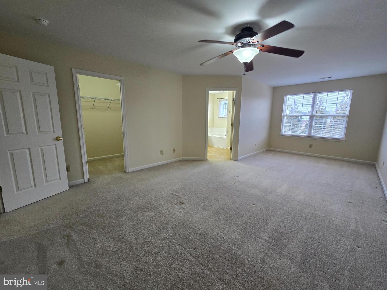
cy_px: 145
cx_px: 194
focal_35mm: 13
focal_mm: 2.2
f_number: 2.2
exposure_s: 1/60
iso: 80
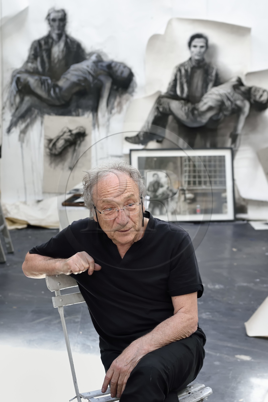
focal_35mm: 52
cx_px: 134
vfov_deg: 38.2
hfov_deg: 26.0
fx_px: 580
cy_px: 201
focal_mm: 52
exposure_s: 1/80
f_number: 5
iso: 800
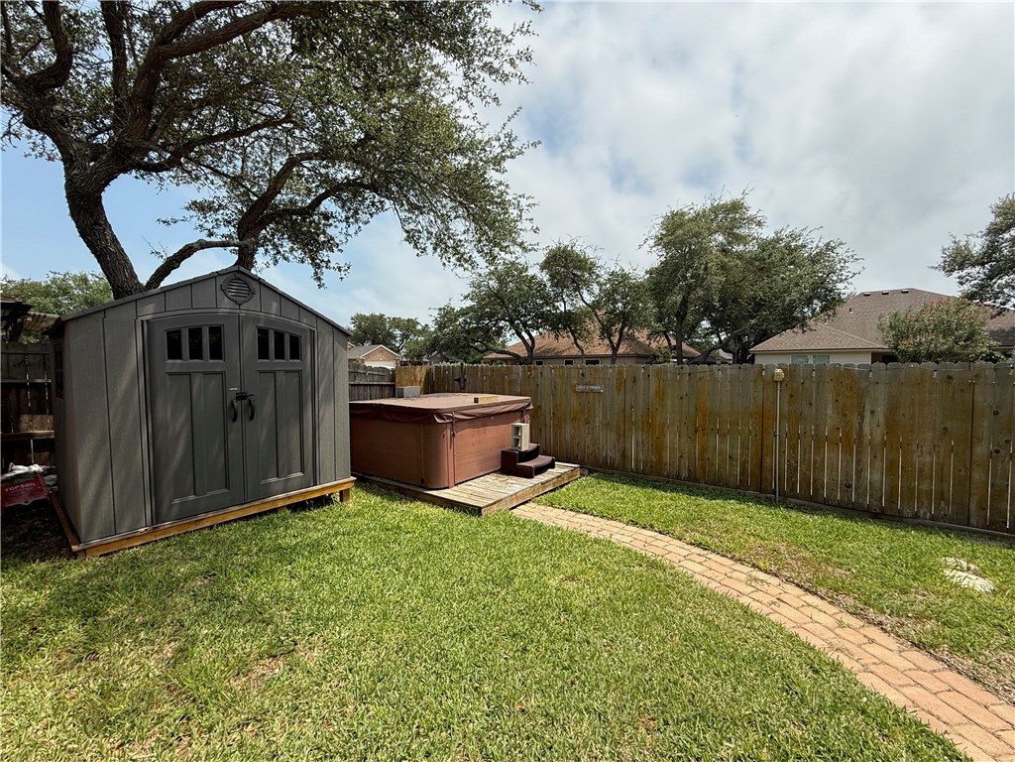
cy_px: 381
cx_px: 508
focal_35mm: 14
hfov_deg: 102.1
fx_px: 411
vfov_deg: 85.7
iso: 50
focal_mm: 2.22
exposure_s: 1/1698
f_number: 2.2
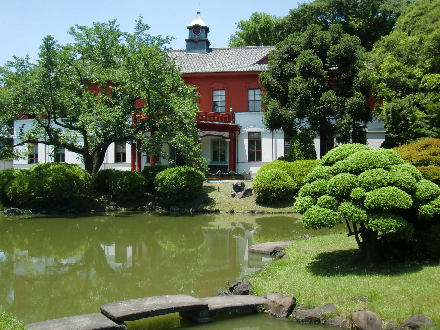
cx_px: 220
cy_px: 165
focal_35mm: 38
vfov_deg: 37.7
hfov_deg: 49.0
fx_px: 483
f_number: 3.9
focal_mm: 6.66
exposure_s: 1/250
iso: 64
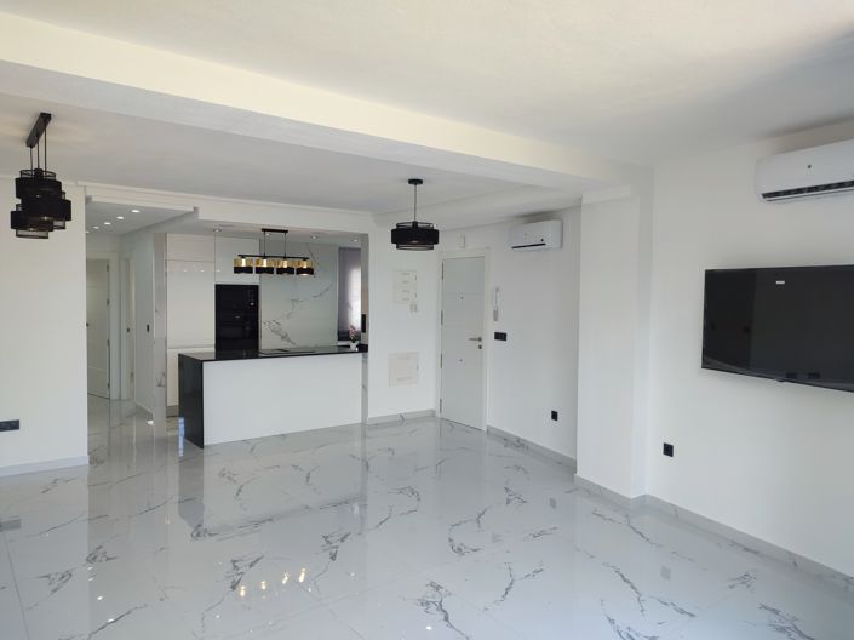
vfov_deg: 56.8
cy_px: 320
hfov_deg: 71.6
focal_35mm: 24
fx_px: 592
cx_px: 427
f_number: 1.89
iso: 53
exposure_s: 1/50
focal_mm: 5.89
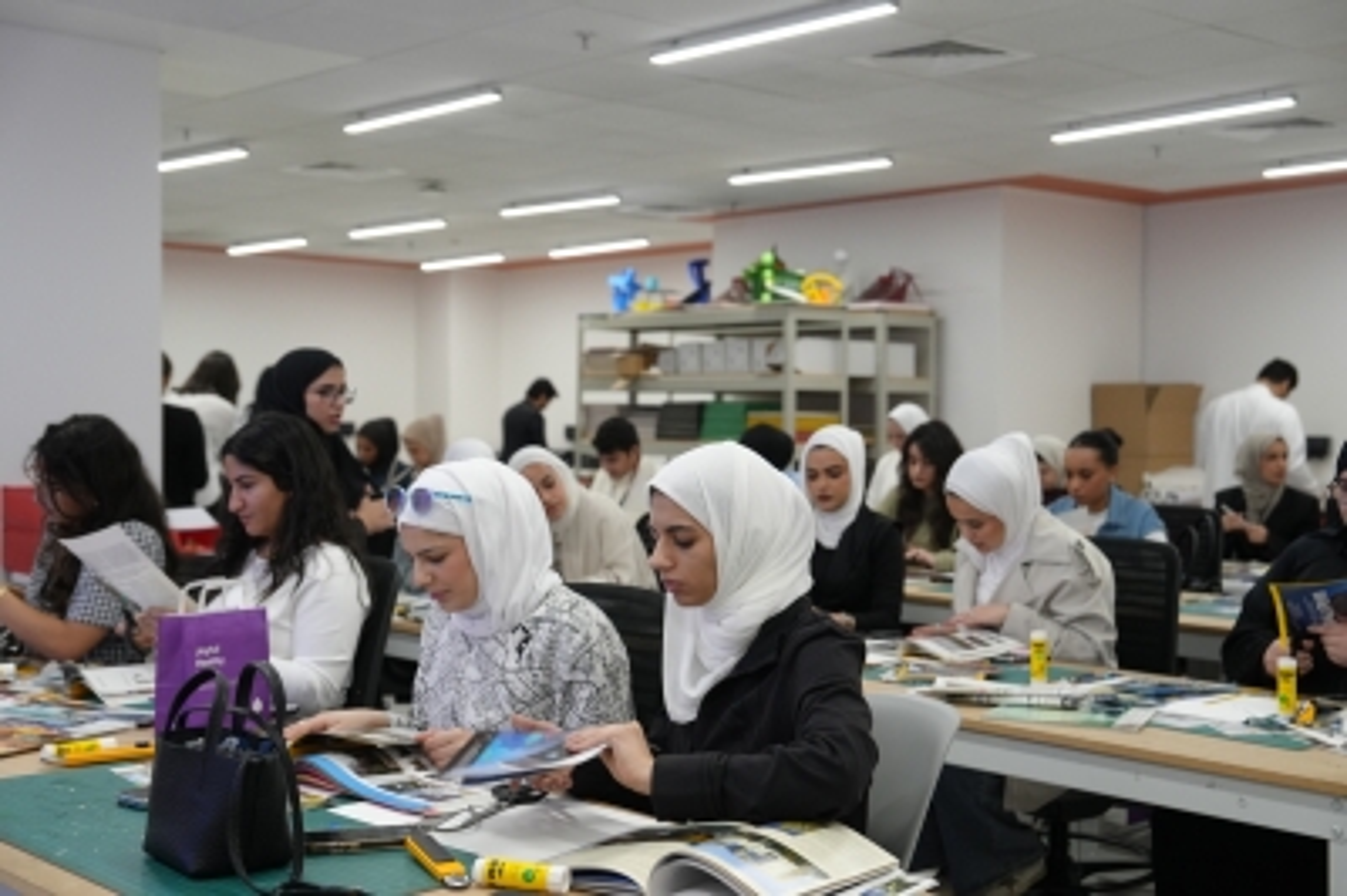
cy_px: 448
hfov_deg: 43.6
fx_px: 1682
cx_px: 674
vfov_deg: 29.8
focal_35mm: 45
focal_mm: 45
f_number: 4
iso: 2000
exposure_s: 1/200
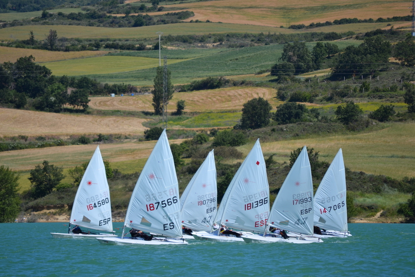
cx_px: 208
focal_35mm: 300
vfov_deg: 4.6
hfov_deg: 6.9
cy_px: 138
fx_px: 3459
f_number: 5.6
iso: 100
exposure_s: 1/500
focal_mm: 200
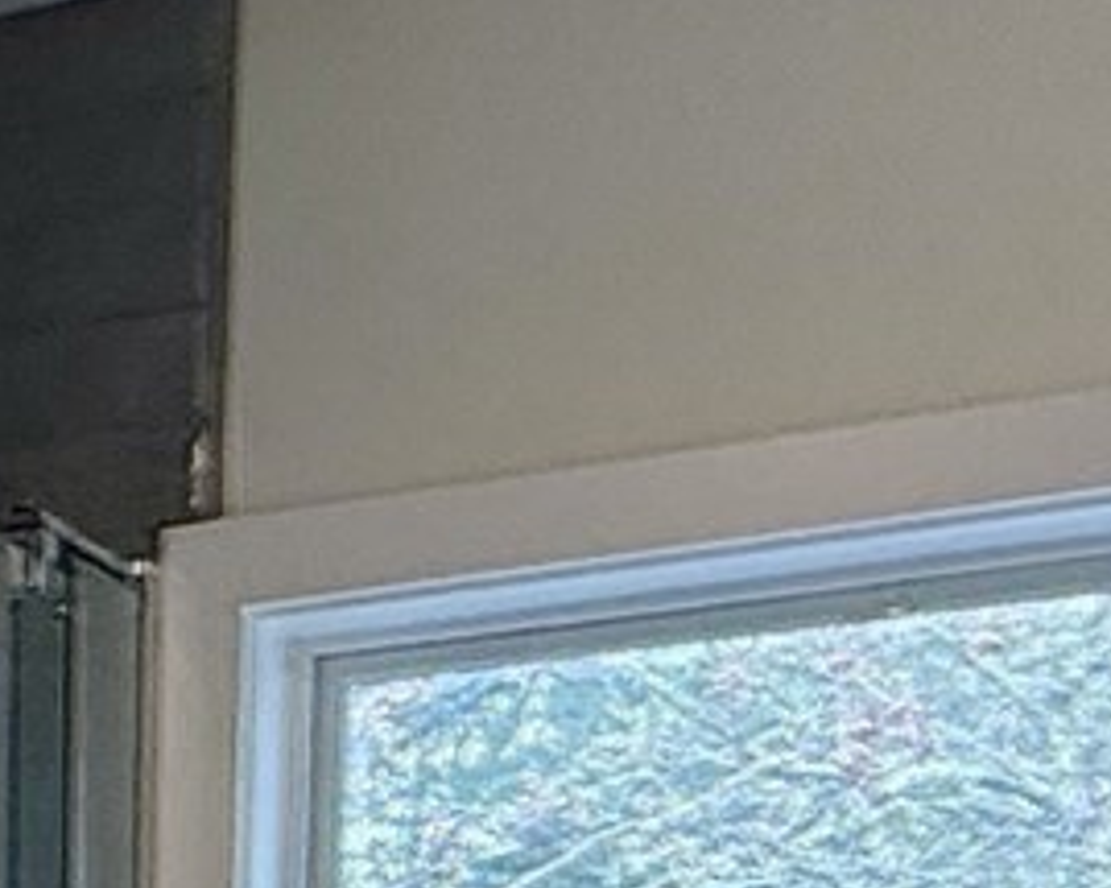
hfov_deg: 16.2
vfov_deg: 12.0
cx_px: -739
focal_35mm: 104
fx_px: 3418
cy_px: 2102
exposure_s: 1/120
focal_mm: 2.22
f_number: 2.2
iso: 160
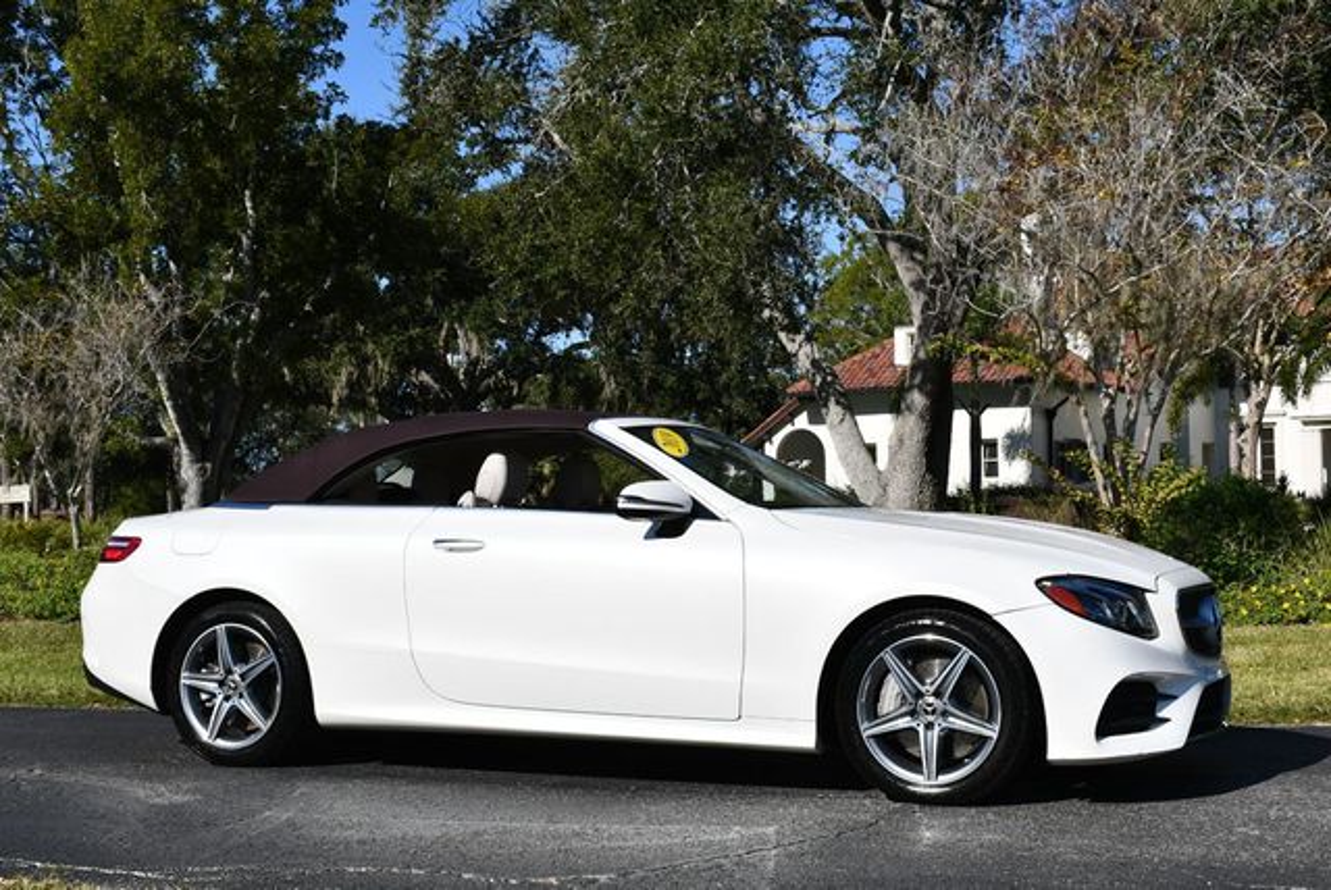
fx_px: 1850
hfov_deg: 39.6
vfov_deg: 27.0
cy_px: 445
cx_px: 666
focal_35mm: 50
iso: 100
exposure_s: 1/400
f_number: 10
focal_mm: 25
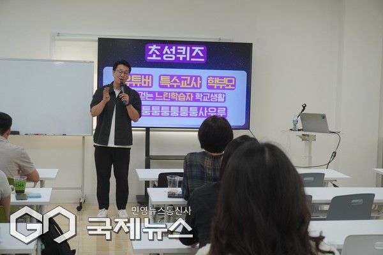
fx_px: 622
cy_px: 128
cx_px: 192
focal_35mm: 58
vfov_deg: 23.2
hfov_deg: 34.2
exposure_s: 1/160
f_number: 5.6
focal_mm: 39
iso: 800
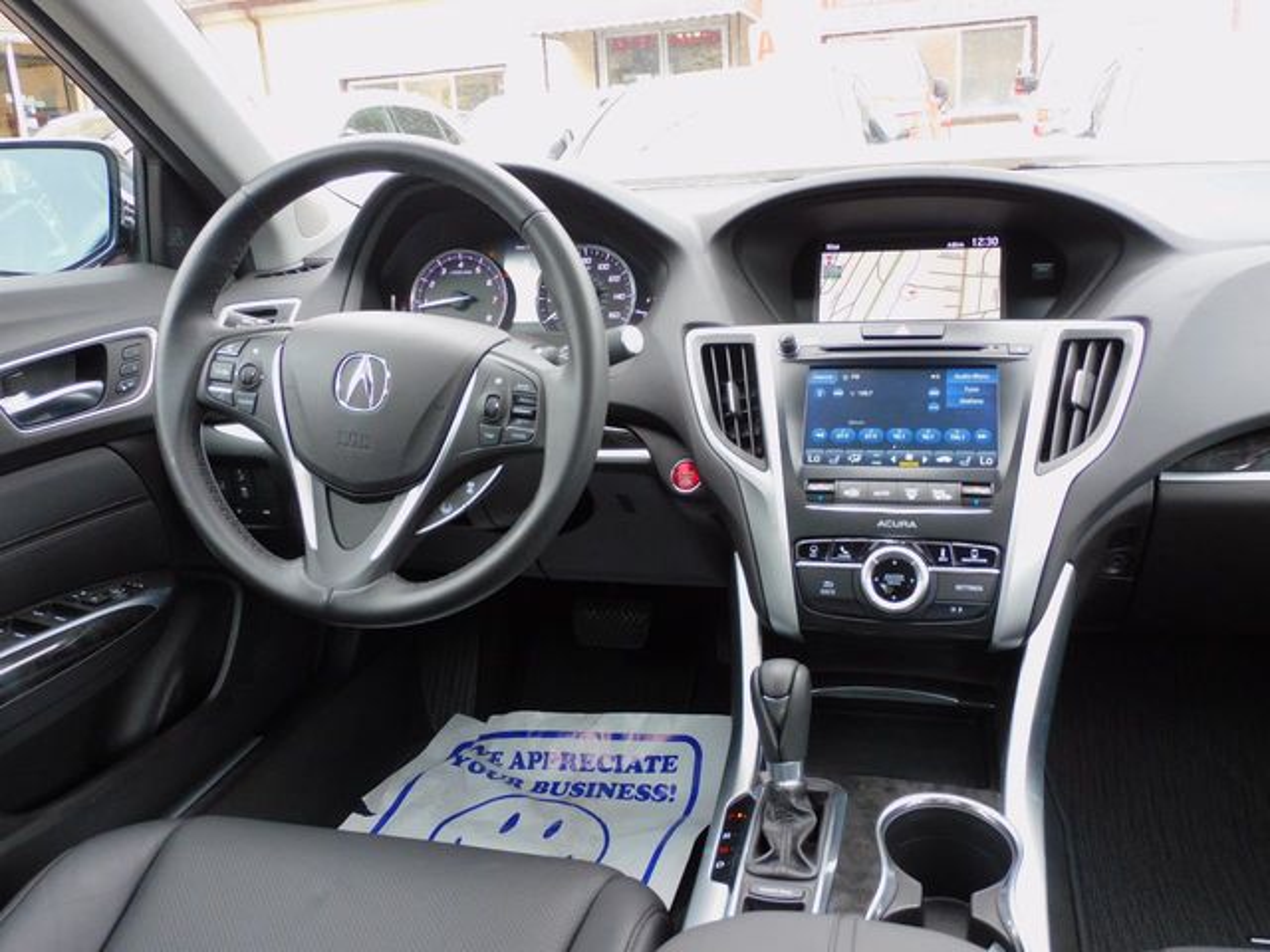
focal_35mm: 30
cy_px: 476
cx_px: 635
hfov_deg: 60.0
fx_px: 1101
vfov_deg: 46.8
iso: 220
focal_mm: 5.4
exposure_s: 1/30
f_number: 3.5
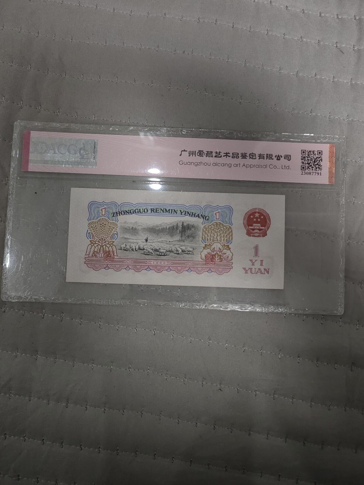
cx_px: 182
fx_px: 379
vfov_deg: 65.3
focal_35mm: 27
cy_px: 242
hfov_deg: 51.4
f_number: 1.9
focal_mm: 5.52
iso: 320
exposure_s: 1/33.3
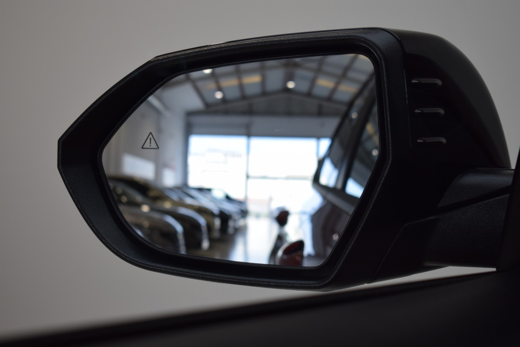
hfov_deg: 28.1
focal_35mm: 72
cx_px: 260
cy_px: 174
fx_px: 1040
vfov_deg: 18.9
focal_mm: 48
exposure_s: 1/125
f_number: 5.6
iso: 400
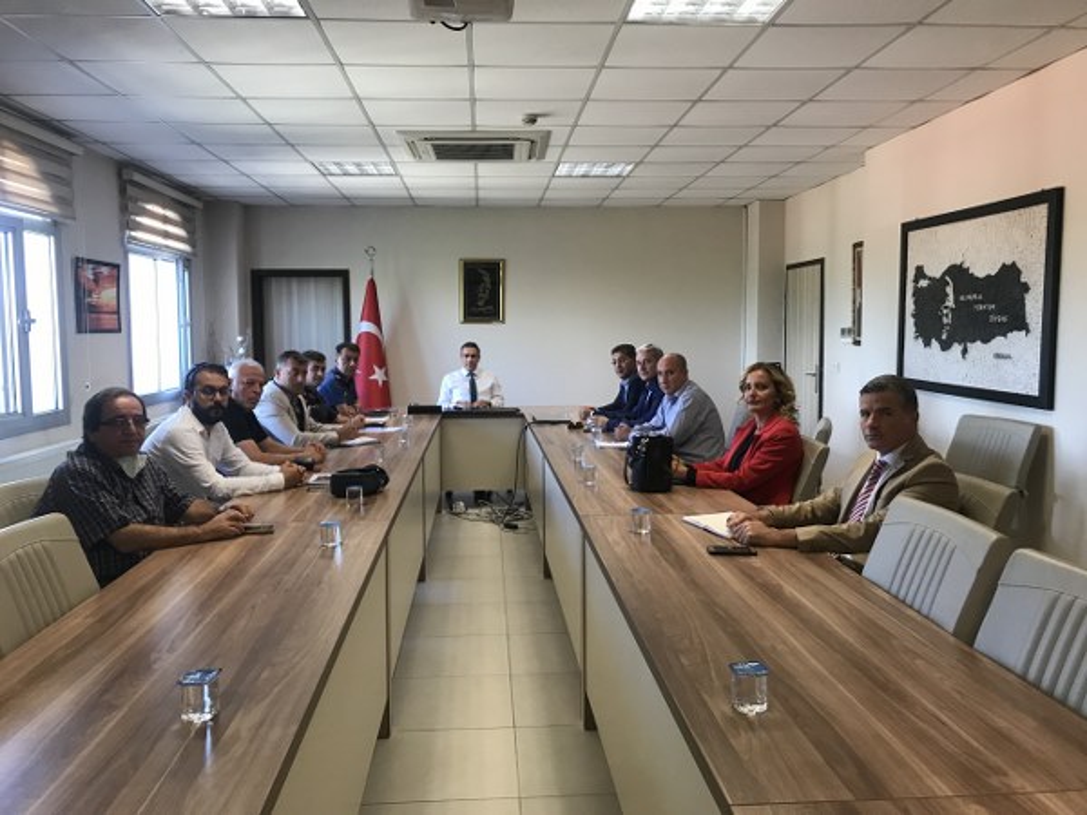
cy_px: 408
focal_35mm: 28
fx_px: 879
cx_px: 544
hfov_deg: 63.4
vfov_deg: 49.7
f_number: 1.8
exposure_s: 1/33
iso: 25
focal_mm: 3.99
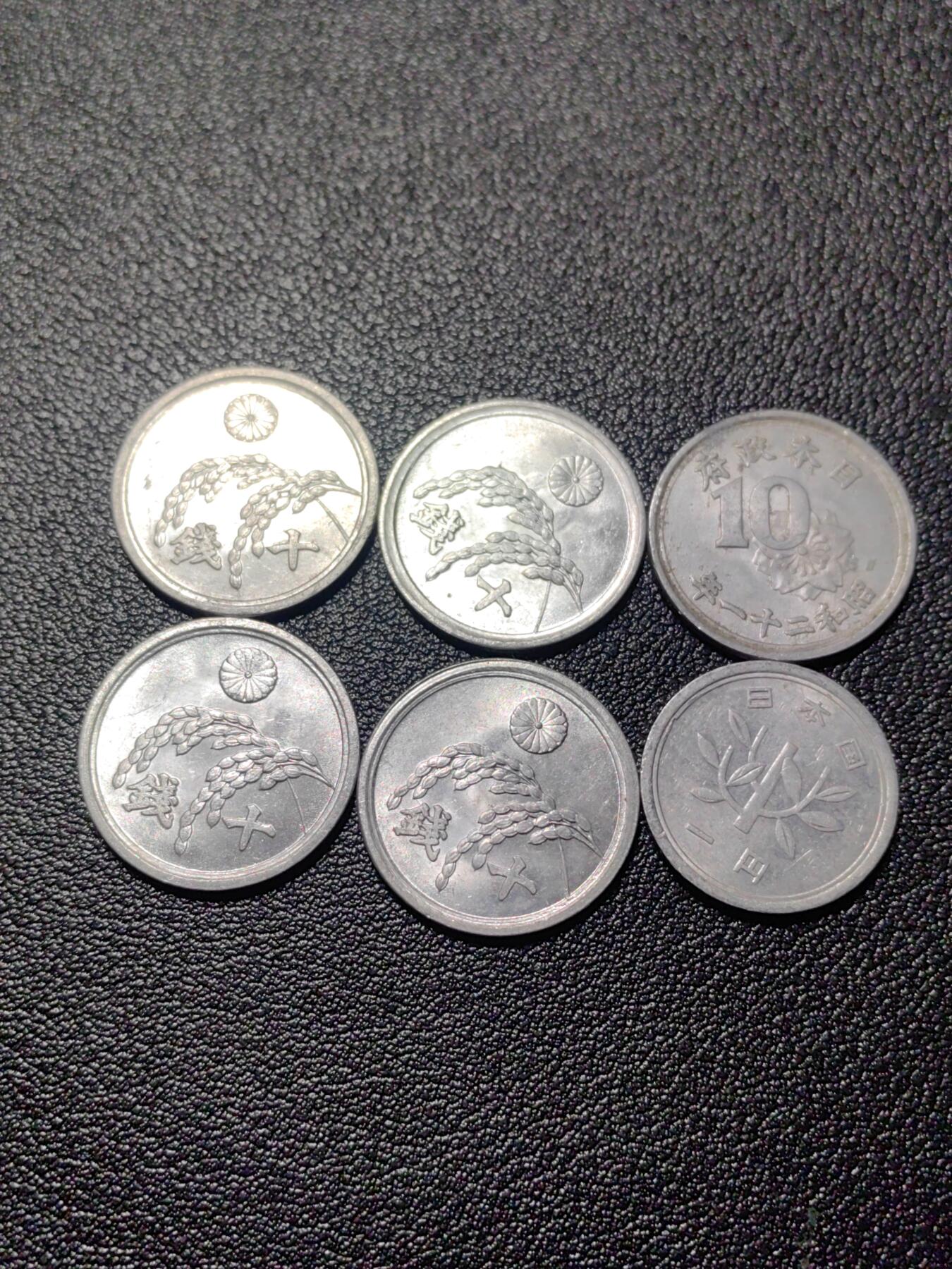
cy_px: 634
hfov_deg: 32.9
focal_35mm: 44
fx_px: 1613
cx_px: 476
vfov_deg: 42.9
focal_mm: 5.75
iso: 50
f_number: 2
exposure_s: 1/333
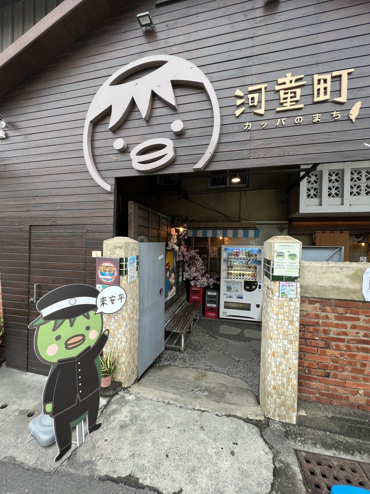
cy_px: 247
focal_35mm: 13
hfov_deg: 89.9
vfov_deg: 106.2
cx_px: 185
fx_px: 185
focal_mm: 1.57
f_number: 1.8
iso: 64
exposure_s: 1/122
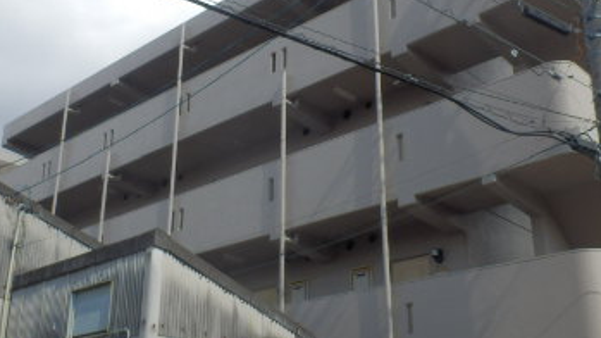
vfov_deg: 24.9
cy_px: 157
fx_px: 765
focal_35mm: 48
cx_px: 276
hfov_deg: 42.9
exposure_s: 1/160
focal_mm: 4.2
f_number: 7.9
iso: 80
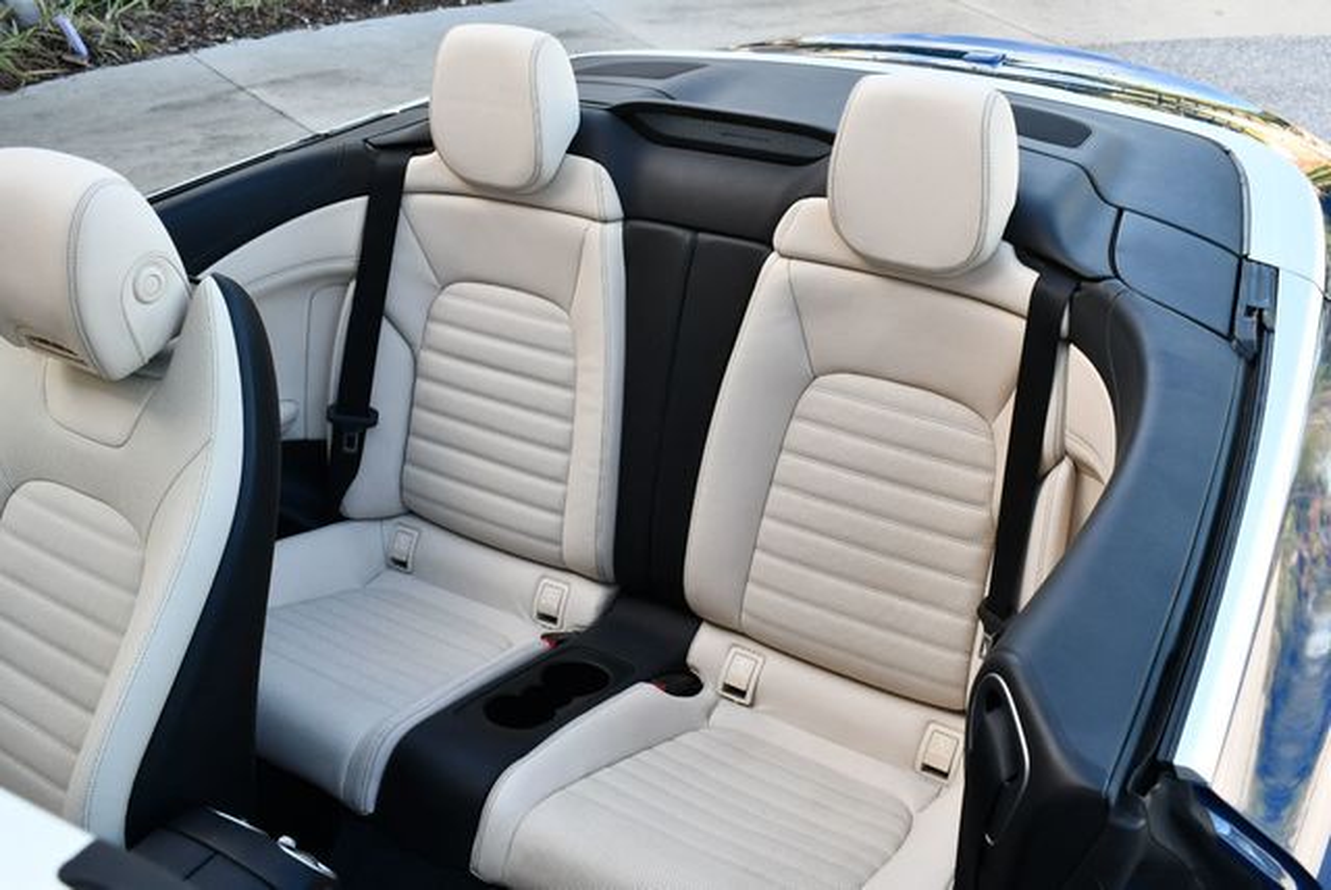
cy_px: 445
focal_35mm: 36
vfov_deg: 36.9
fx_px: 1332
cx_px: 666
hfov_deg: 53.1
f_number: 5
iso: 400
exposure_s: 1/250
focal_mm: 18
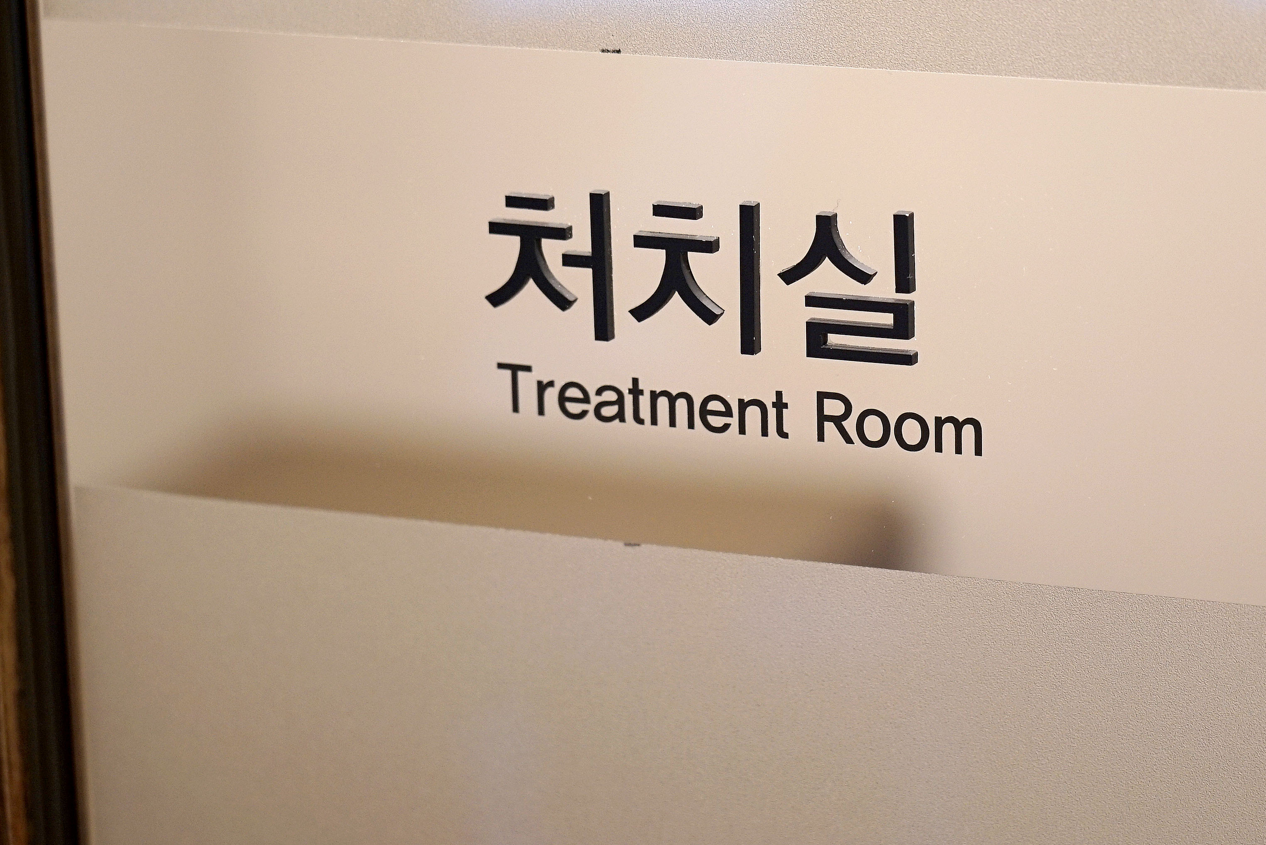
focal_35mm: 117
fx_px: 4116
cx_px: 788
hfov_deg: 17.5
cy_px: 324
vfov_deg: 11.7
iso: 1000
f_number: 4
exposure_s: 1/50
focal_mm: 84
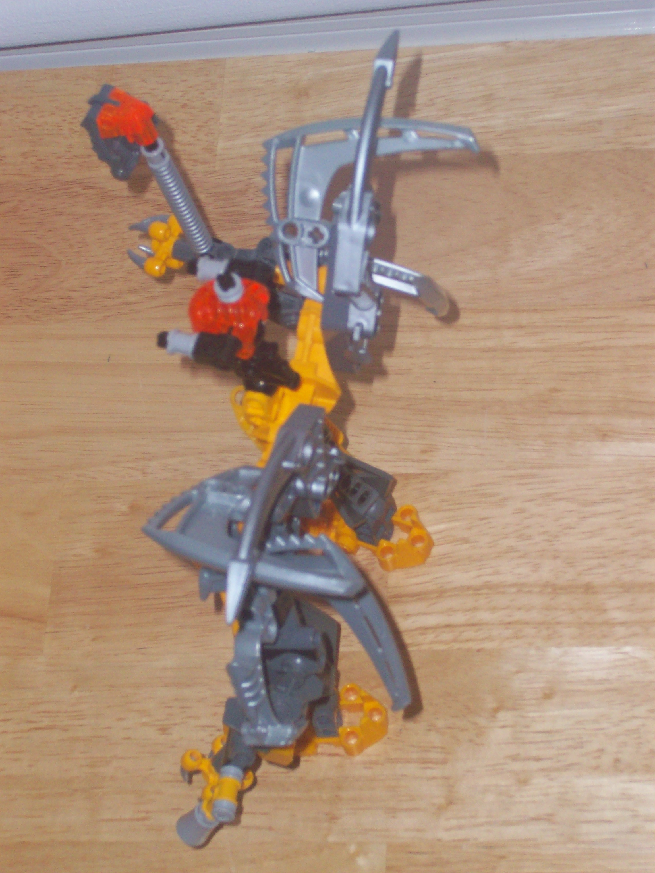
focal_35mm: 102
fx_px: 2573
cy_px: 436
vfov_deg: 19.3
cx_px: 328
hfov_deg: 14.5
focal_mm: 17.1
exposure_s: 1/90.1
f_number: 5.1
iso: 160
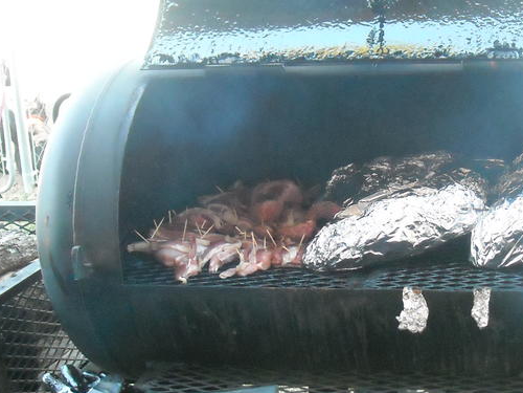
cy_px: 203
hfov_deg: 30.0
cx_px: 423
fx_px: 952
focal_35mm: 63
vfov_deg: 23.3
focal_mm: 5.7
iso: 766
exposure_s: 1/184
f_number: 2.8
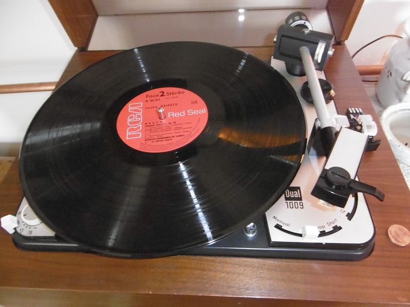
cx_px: 205
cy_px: 154
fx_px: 284
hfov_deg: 71.6
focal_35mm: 24
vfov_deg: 56.8
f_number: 3.1
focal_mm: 4.3
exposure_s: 1/13
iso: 800
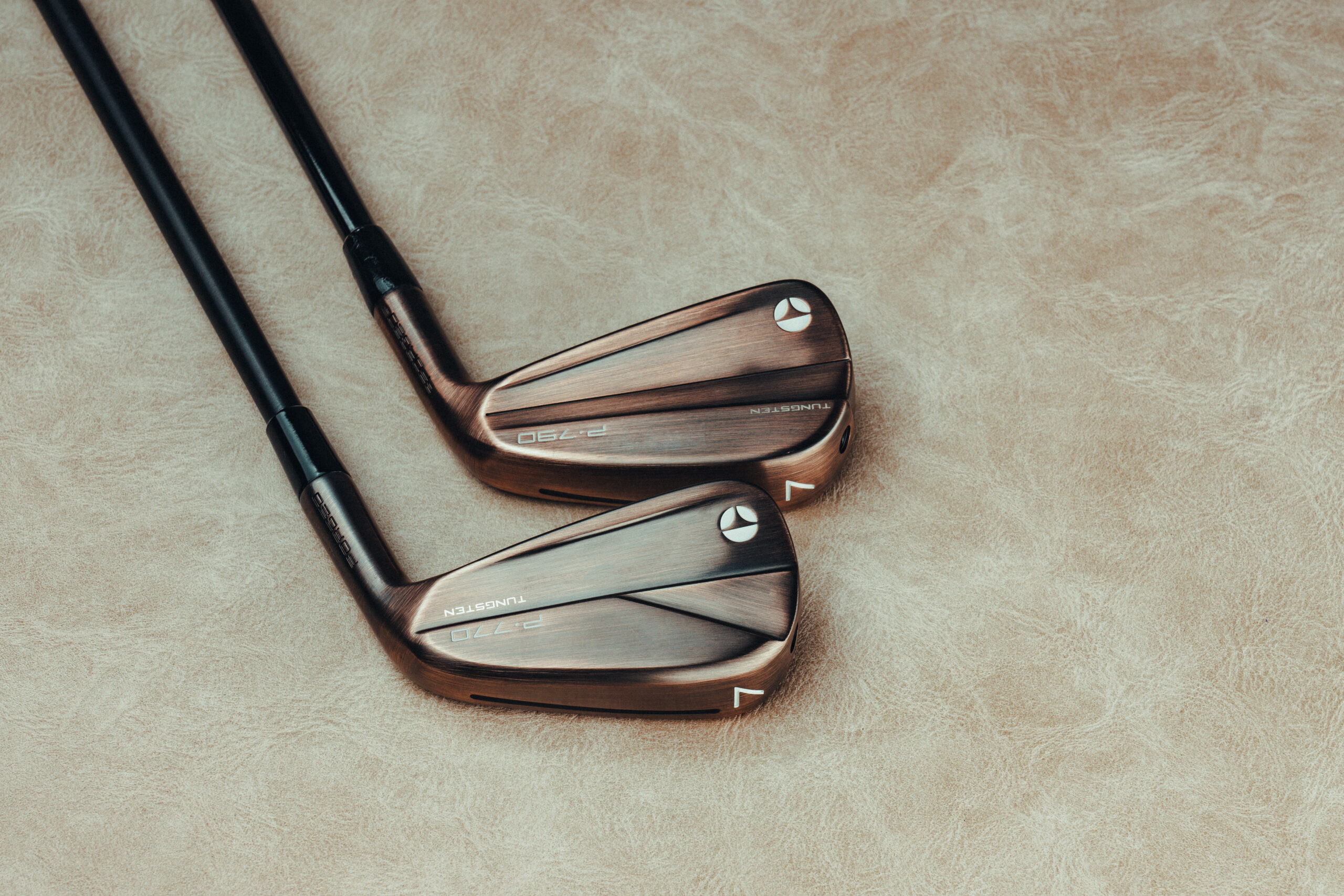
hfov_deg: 23.9
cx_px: 672
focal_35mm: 85
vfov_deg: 16.1
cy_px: 448
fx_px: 3173
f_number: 10
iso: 200
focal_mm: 57
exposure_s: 1/125
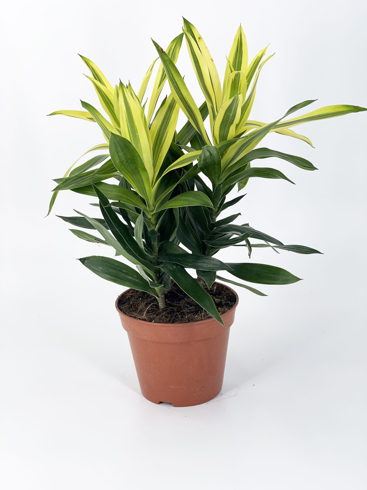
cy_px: 245
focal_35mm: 64
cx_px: 184
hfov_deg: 22.9
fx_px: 905
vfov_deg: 30.3
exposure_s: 1/138
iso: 20
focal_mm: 7.5
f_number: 2.2
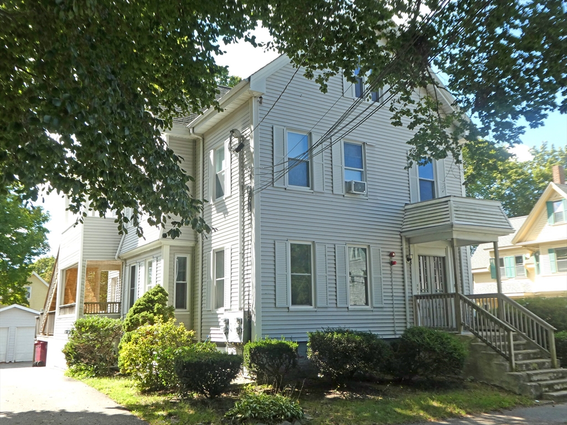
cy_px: 212
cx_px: 284
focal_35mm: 33
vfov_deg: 42.9
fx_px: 541
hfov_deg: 55.4
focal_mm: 5.8
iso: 80
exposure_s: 1/250
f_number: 3.6
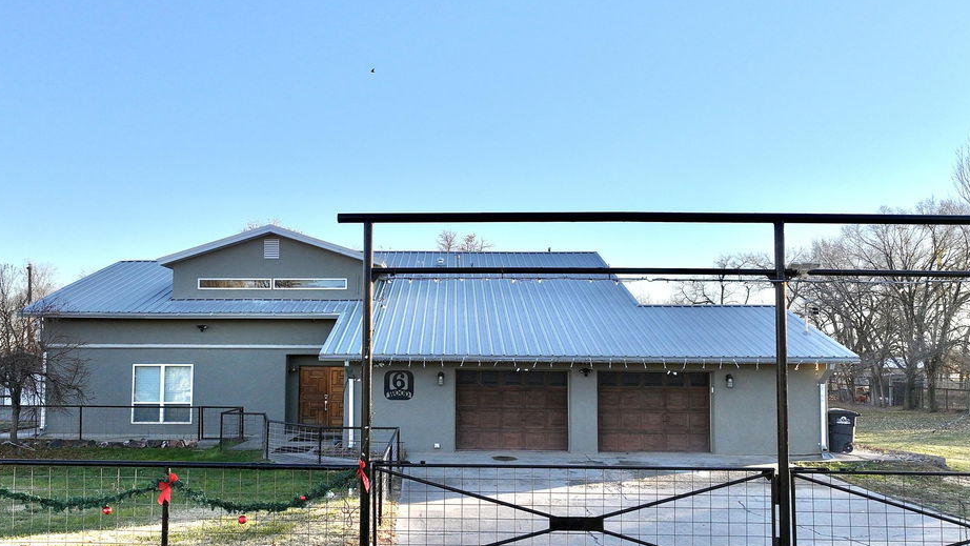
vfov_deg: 40.1
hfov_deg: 65.9
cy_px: 306
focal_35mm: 29
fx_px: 746
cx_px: 443
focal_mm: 12.29
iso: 190
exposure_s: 1/1000
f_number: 2.8
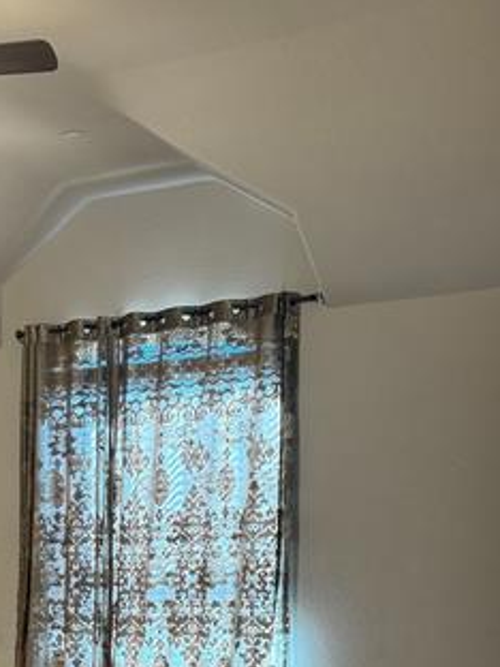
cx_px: -45
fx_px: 1136
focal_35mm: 59
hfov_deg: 23.4
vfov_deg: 30.7
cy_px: 641
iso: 200
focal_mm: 6.76
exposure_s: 1/60
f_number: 1.78
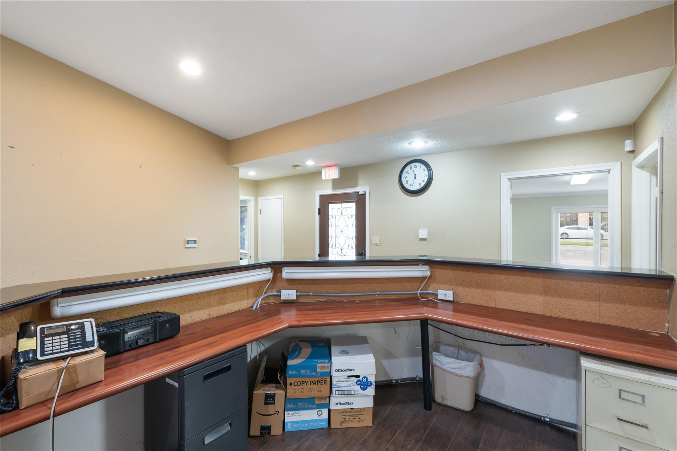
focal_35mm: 15
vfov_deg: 77.3
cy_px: 226
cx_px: 338
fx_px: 282
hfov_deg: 100.4
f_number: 8
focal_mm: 15
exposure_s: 1/2
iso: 400
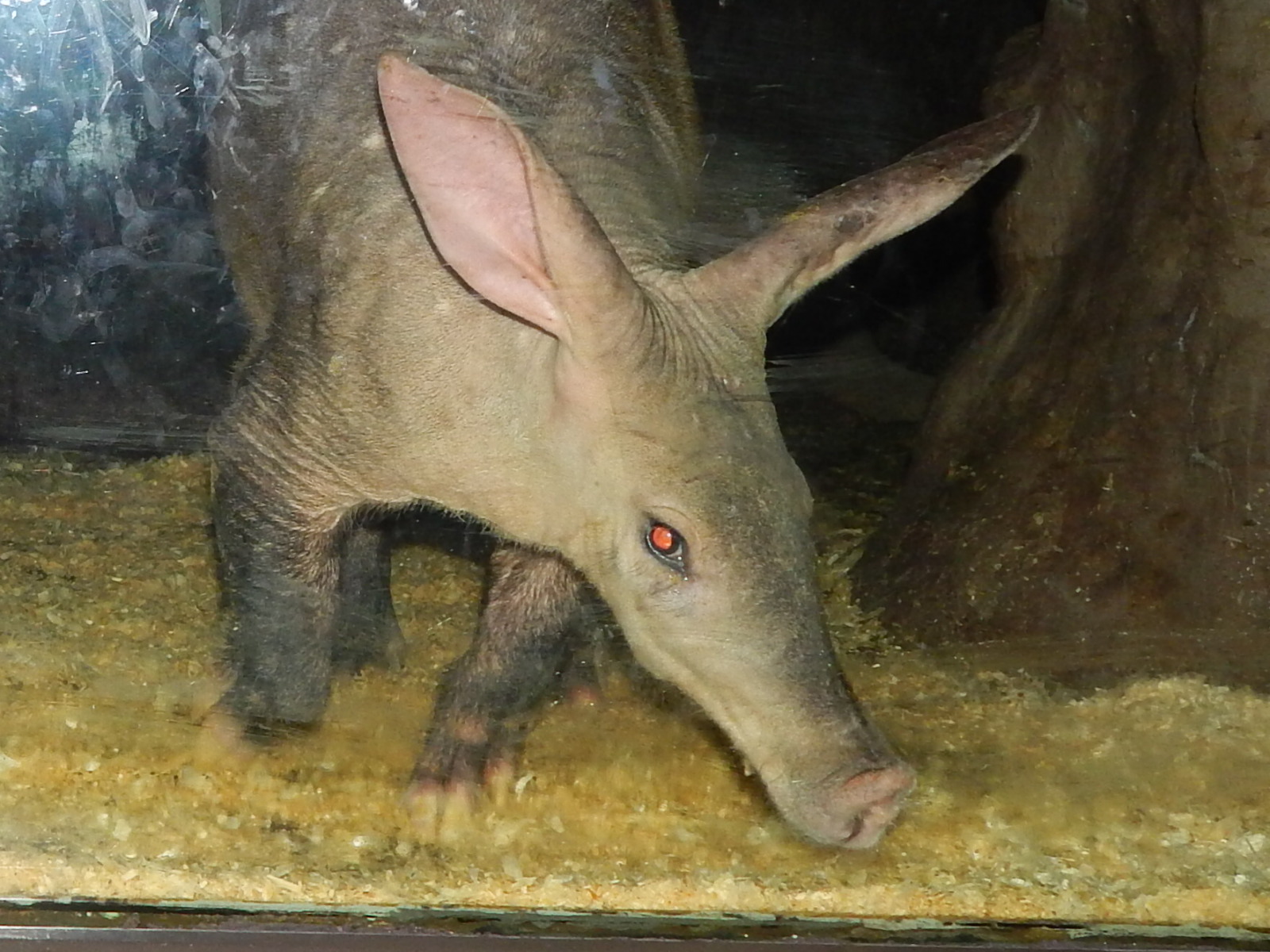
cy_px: 476
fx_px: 844
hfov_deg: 73.9
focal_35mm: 23
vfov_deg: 58.9
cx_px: 635
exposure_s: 1/30
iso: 200
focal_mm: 4
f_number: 3
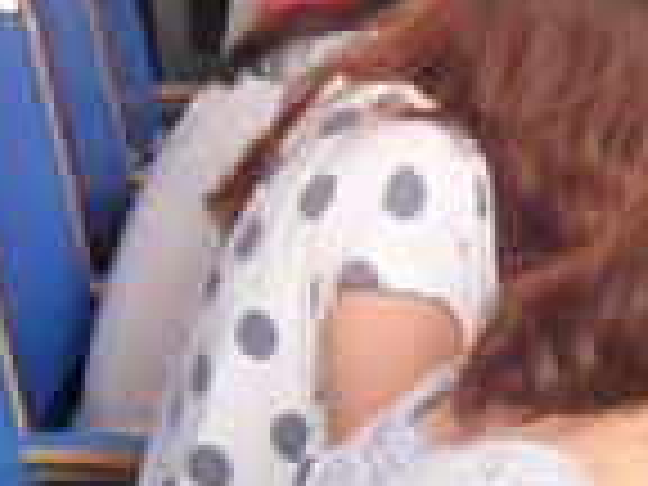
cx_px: -261
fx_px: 1909
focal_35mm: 102
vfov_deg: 14.3
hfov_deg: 17.7
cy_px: 20
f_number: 3
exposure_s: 1/45
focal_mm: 6.3
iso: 200
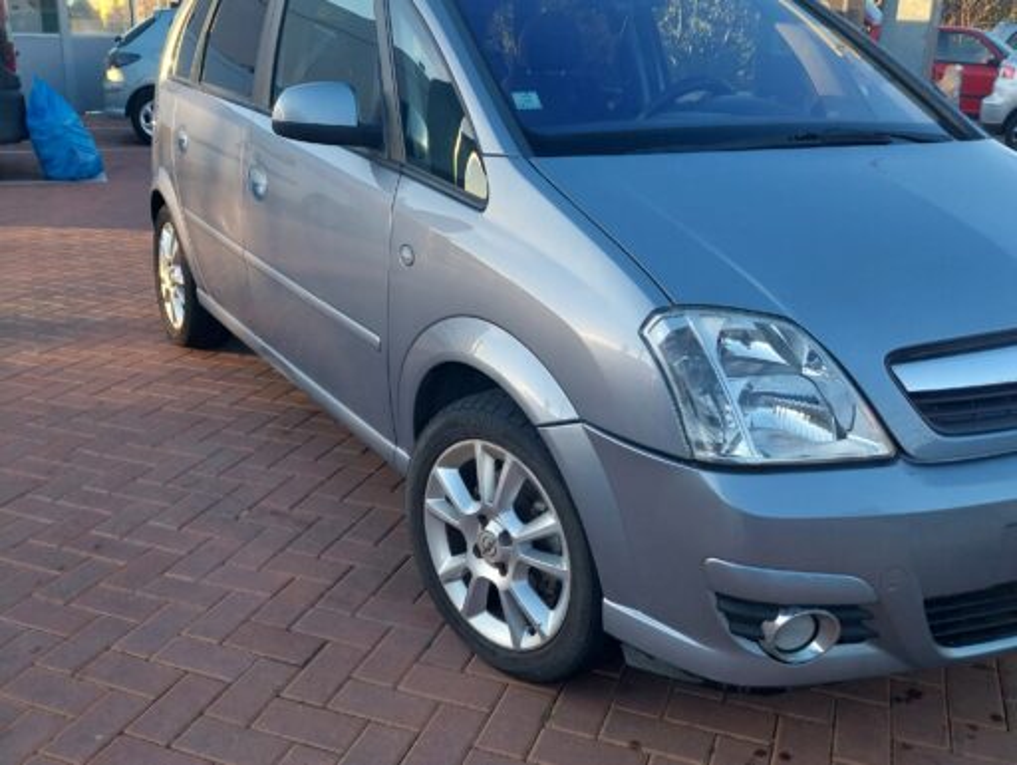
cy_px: 382
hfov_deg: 67.3
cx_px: 508
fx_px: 765
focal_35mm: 26
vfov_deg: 53.1
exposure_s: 1/176
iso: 25
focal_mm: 4
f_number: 1.8
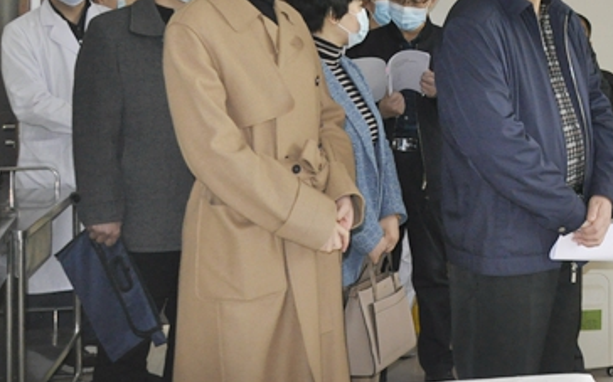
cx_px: 719
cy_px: -32
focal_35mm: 68
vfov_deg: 18.4
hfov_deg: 27.0
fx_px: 1135
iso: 1000
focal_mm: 18
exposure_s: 1/200
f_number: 5
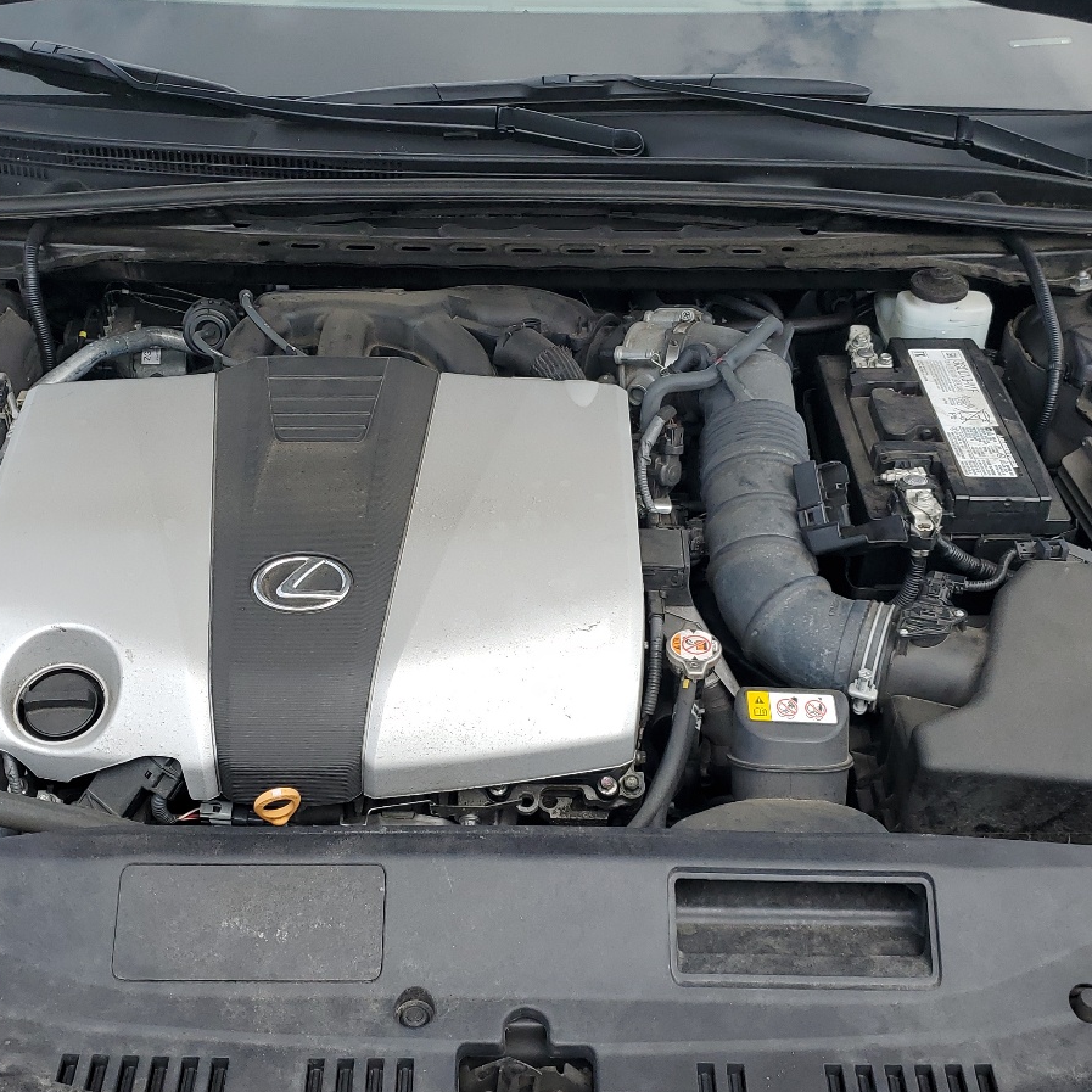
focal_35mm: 41
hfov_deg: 40.9
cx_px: 547
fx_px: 1463
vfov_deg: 40.9
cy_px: 609
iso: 50
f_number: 1.5
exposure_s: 1/1667
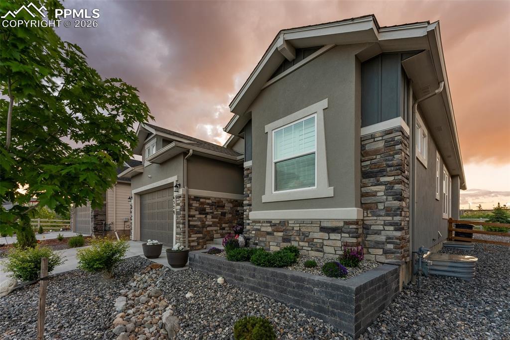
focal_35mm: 14
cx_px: 255
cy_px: 170
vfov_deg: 81.2
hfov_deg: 104.2
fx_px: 198
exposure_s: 1/2
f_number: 11
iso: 100
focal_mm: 14
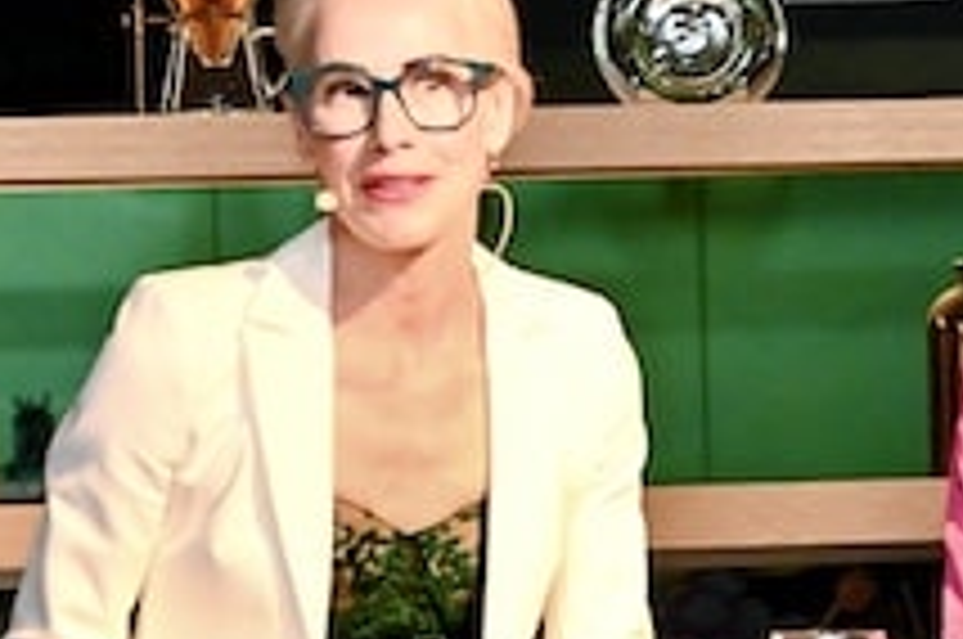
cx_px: 1143
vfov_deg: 6.5
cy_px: 403
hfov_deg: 9.6
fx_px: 5636
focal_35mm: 211
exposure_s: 1/200
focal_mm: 44
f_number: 3.2
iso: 3600
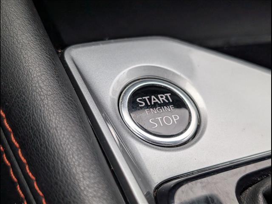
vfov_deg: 29.7
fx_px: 385
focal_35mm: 49
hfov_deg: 38.9
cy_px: 102
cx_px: 136
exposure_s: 1/769
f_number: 1.68
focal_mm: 6.9
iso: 216
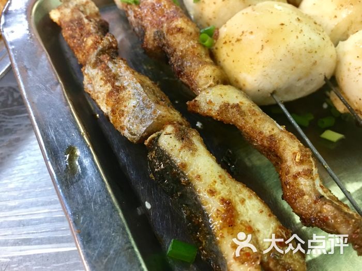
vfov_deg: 48.2
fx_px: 303
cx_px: 181
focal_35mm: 29
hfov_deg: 61.7
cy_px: 136
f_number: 2.2
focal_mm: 4.15
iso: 100
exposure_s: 1/10
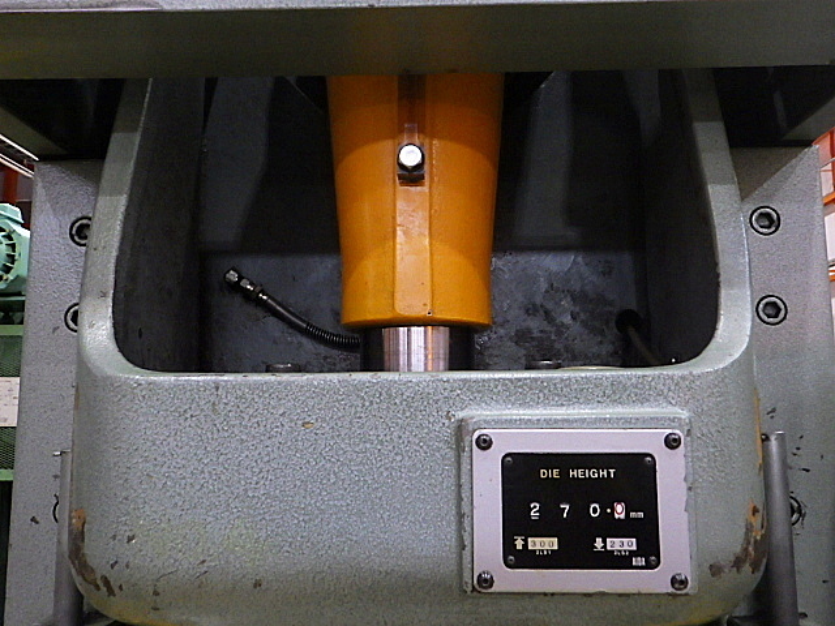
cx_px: 418
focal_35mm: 28
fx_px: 675
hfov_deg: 63.4
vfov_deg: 49.7
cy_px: 313
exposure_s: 1/45
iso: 1250
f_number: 3.5
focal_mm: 5
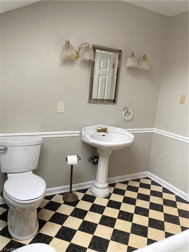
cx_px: 94
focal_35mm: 26
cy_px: 126
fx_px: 189
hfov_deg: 53.1
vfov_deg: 67.3
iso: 100
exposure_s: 1/60
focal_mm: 4.25
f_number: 1.8
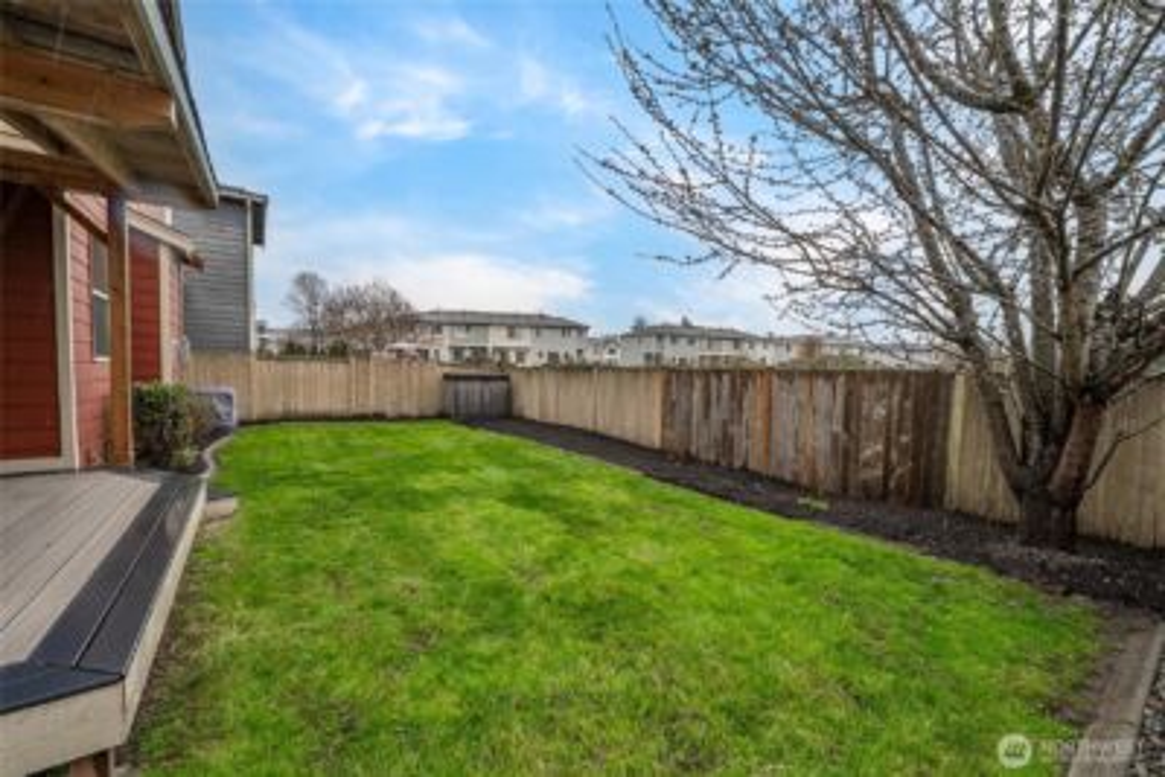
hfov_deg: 104.2
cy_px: 388
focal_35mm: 14
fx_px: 453
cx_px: 582
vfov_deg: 81.3
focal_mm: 14
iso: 125
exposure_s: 1/60
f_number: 7.1
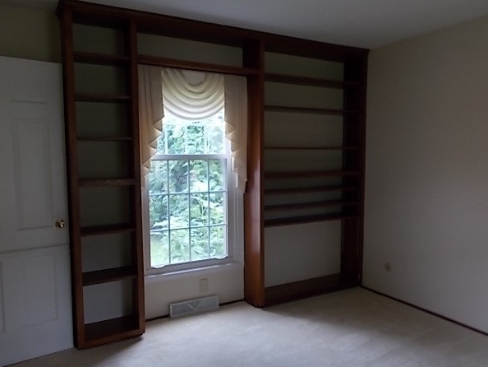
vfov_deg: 49.8
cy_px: 191
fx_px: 395
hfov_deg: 63.4
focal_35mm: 28
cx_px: 253
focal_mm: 4.6
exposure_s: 1/25
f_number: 3.2
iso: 140
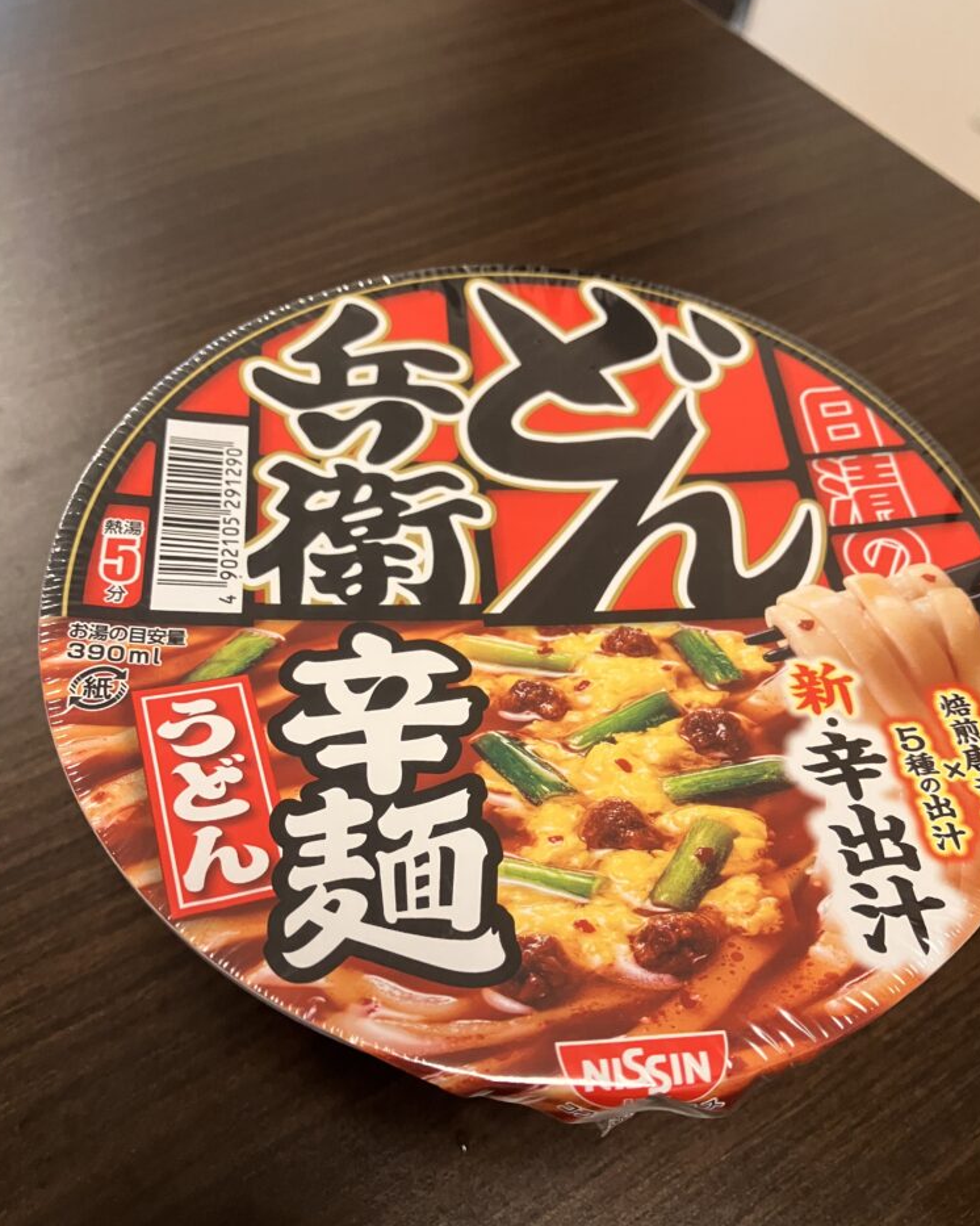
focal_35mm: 30
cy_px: 637
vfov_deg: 58.8
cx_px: 490
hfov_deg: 48.5
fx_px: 1088
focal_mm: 3.99
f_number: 1.8
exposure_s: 1/60
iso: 200
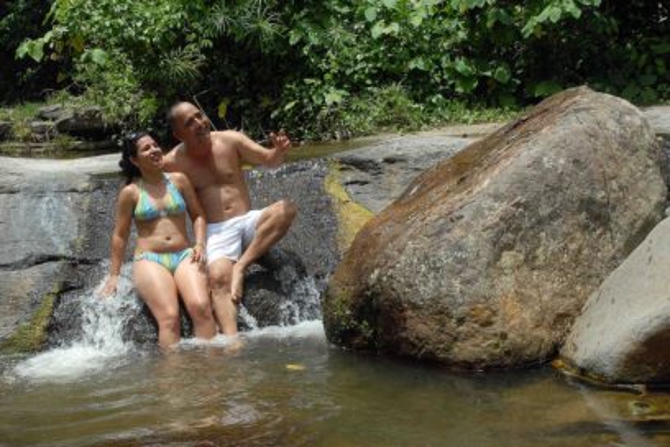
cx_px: 335
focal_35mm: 38
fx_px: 698
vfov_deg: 35.5
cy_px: 224
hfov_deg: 51.3
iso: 160
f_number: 9
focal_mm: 25
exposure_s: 1/320
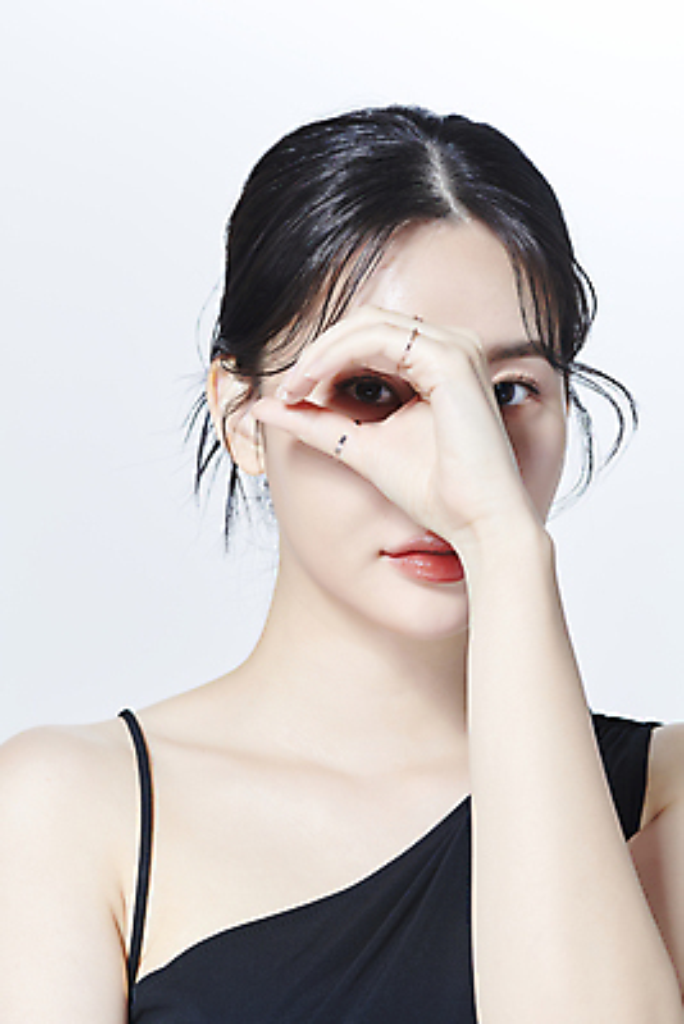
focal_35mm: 105
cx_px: 342
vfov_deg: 19.4
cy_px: 512
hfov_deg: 13.1
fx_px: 2990
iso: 64
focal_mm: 105
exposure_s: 1/125
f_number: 13
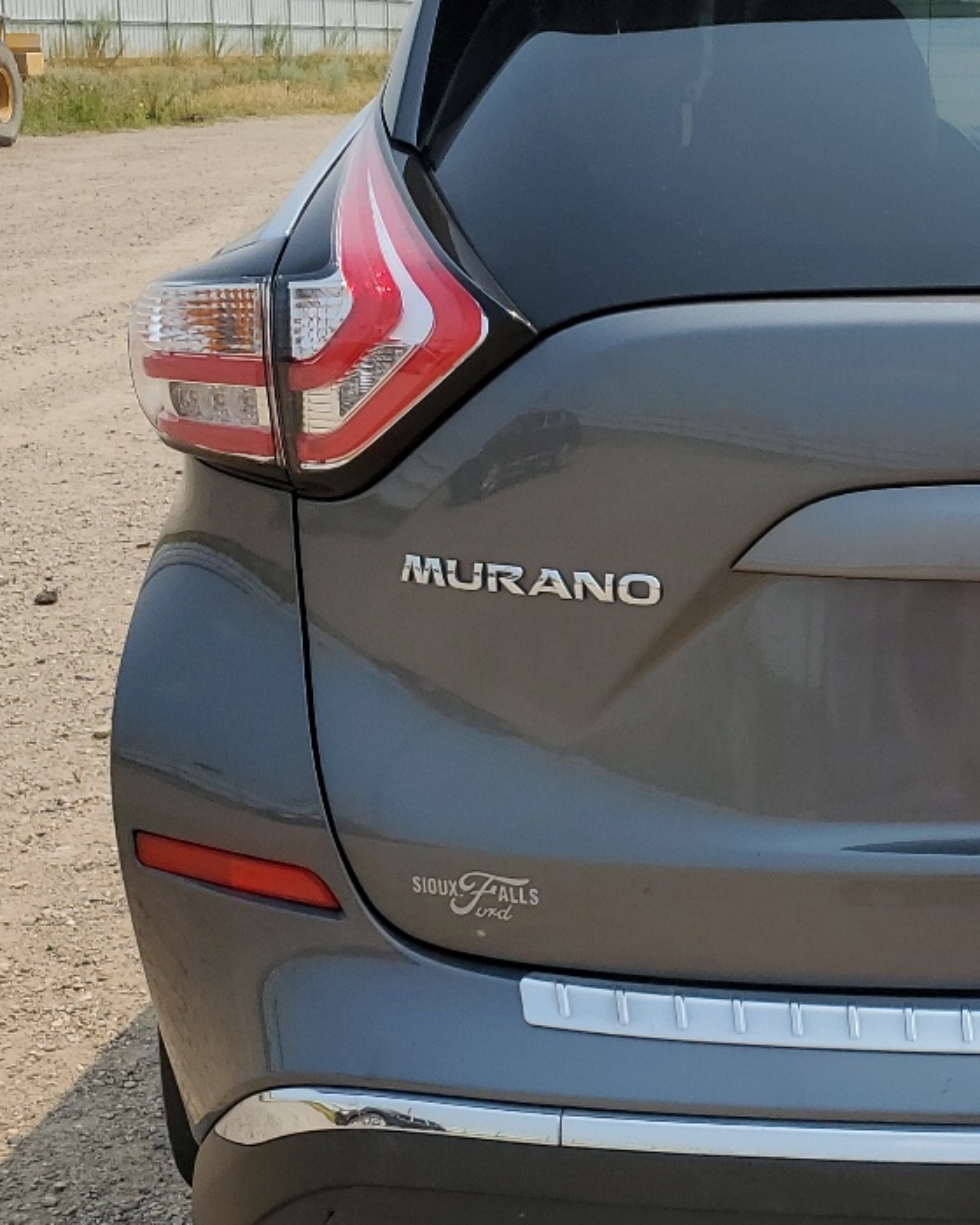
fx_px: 2103
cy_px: 527
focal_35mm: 58
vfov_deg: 32.4
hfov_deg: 24.2
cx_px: 1118
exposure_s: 1/5000
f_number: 1.5
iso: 50
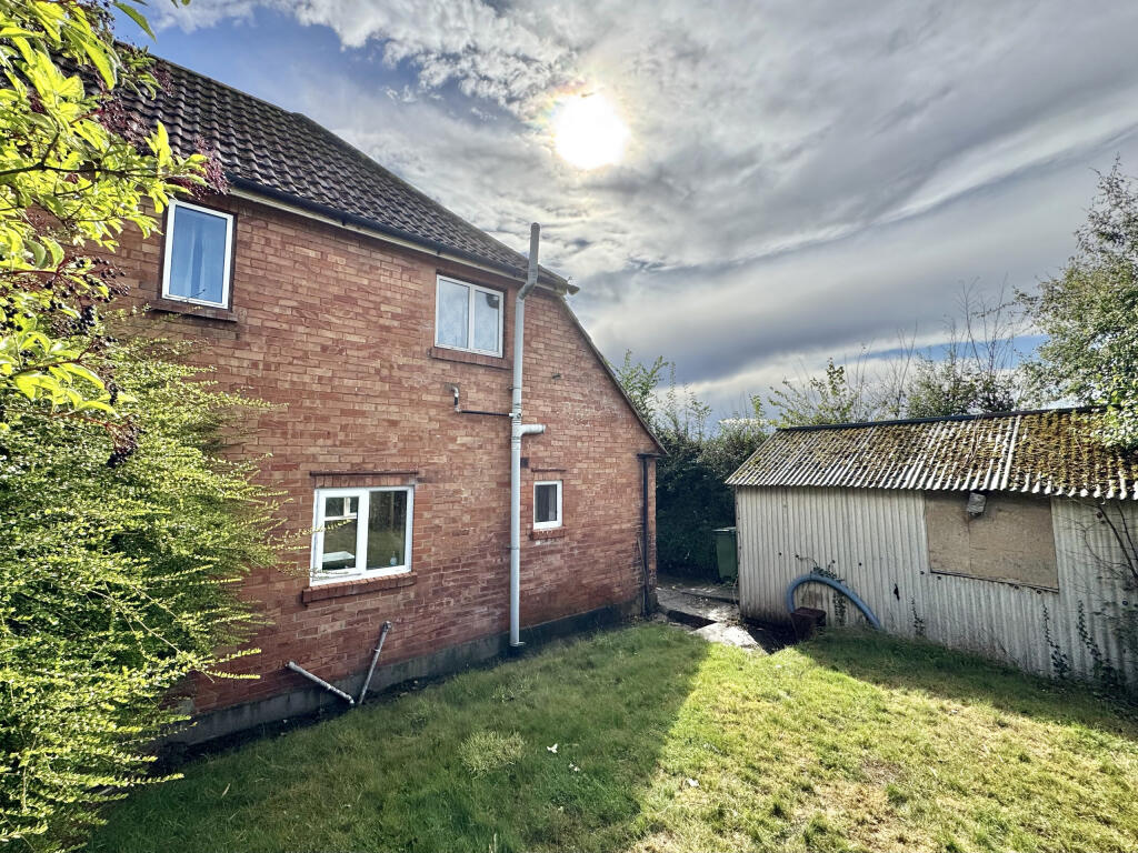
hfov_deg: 102.1
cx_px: 569
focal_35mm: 14
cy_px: 426
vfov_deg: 85.7
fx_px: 460
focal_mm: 2.22
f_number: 2.2
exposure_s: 1/2342
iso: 50
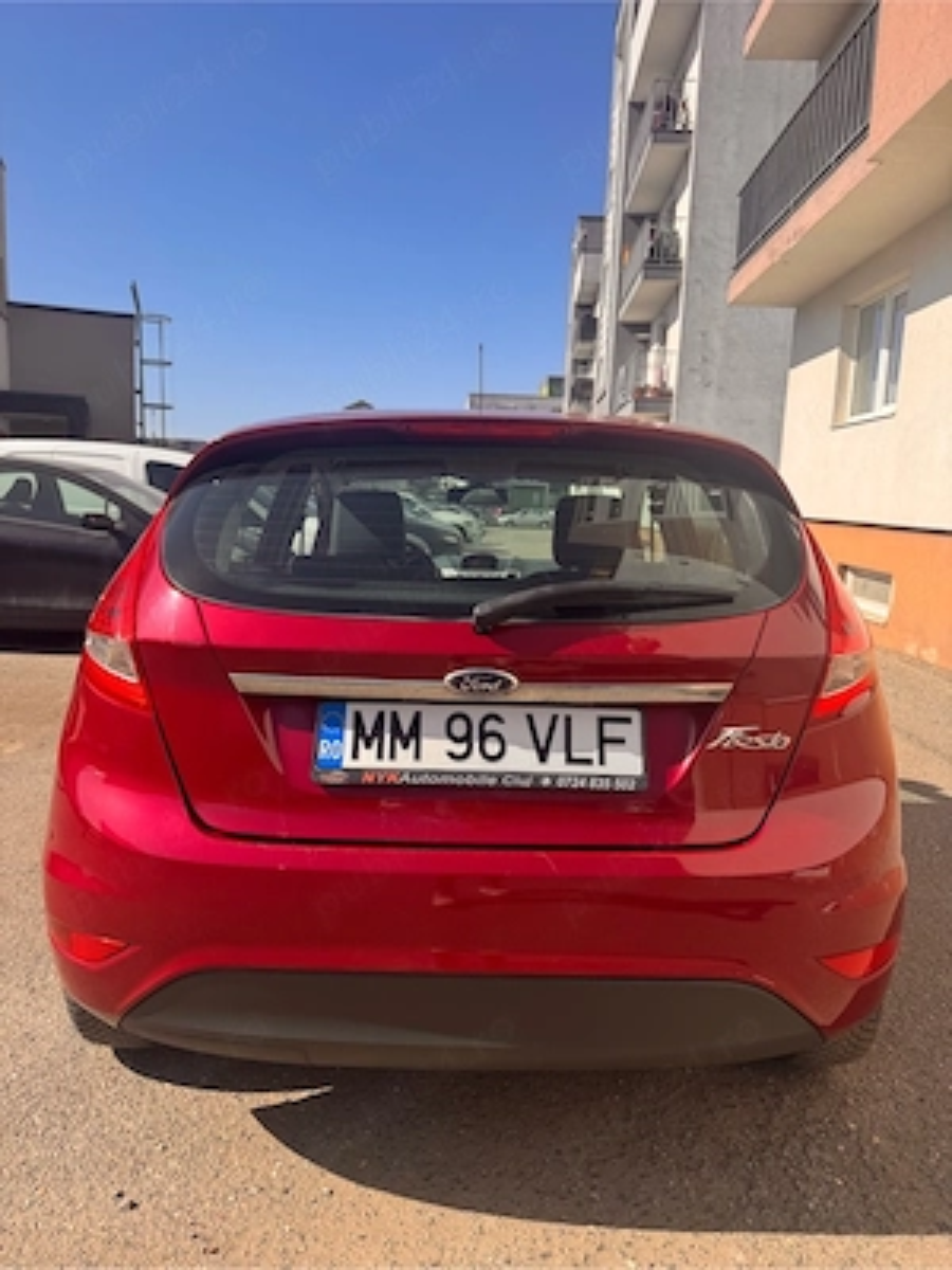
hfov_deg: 56.8
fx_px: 880
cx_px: 476
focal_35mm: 24
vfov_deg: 71.6
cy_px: 635
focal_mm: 6.76
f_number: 1.78
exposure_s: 1/3096
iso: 80
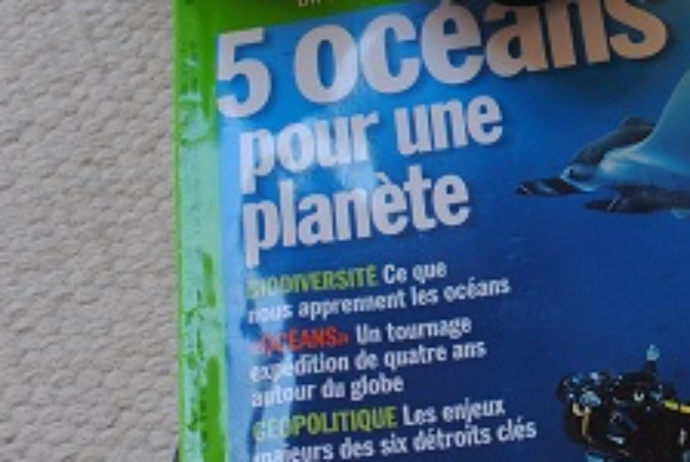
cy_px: 18
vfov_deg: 11.4
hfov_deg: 16.5
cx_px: 752
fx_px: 2303
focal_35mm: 120
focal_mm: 28
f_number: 6.3
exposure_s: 1/25
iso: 100
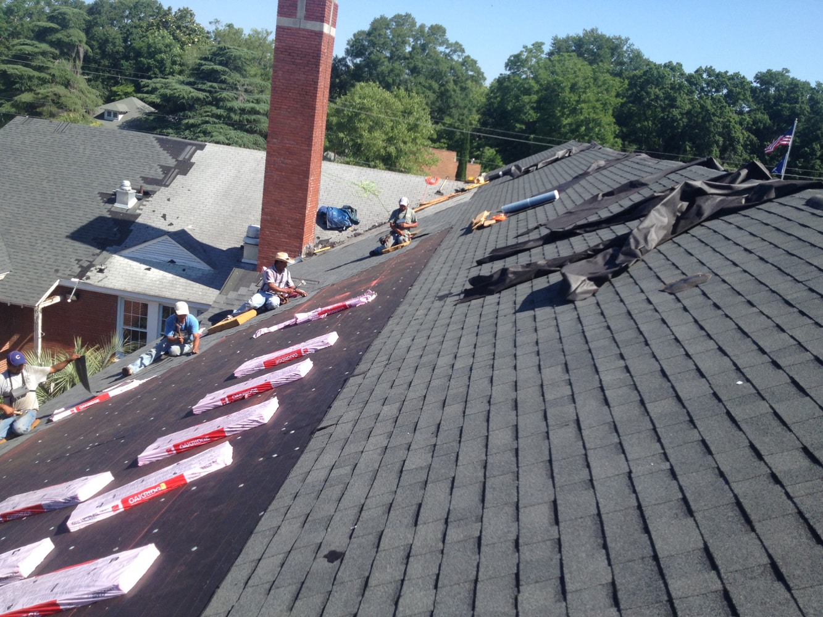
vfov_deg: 40.7
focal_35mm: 35
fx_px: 832
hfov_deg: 52.6
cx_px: 412
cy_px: 308
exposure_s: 1/968
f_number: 2.4
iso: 50
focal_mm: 4.28
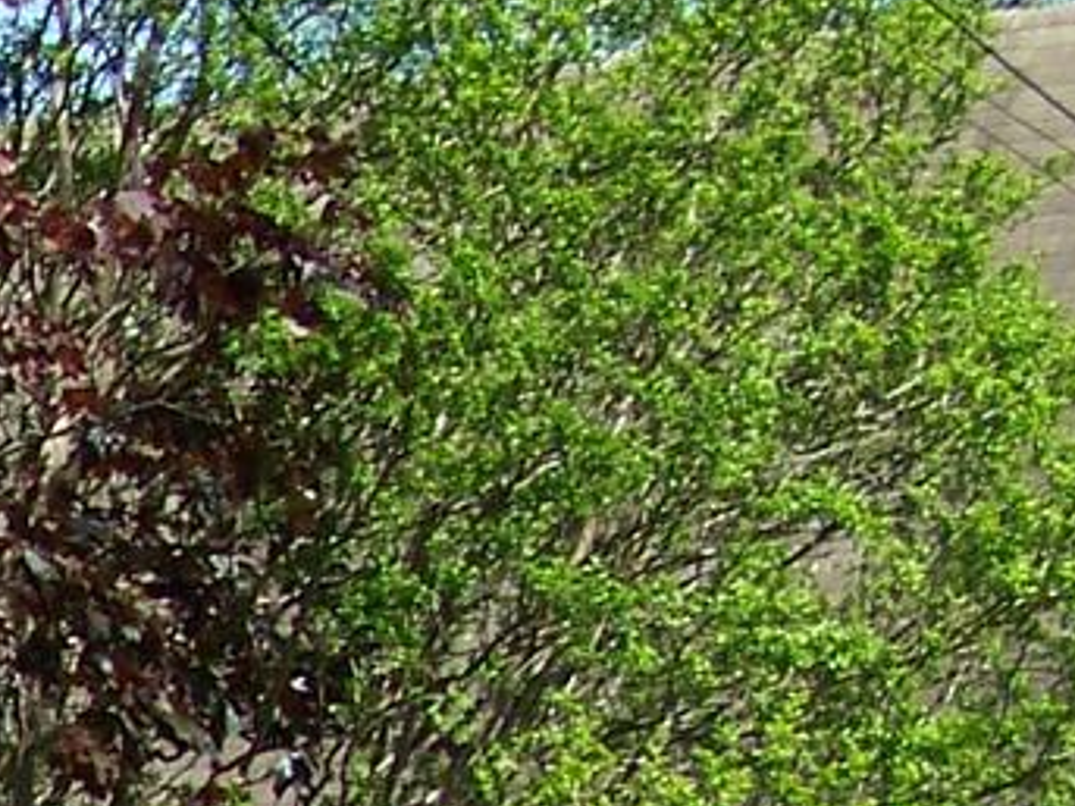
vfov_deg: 6.4
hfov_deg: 8.1
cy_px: 1455
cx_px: -1366
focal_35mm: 227
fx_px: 7047
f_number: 4
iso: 64
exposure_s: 1/320
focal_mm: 6.3
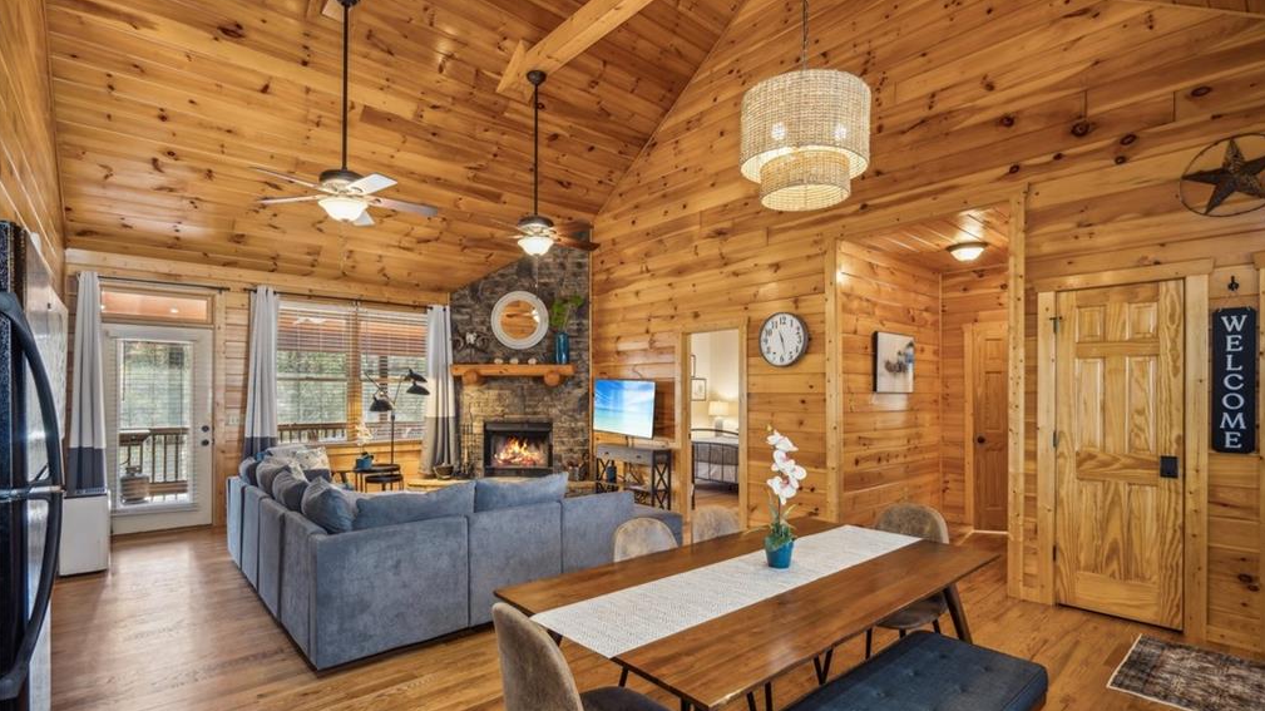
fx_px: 570
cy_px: 398
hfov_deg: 95.9
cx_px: 638
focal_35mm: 17
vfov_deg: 63.7
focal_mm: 16
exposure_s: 1/10
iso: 400
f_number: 5.6
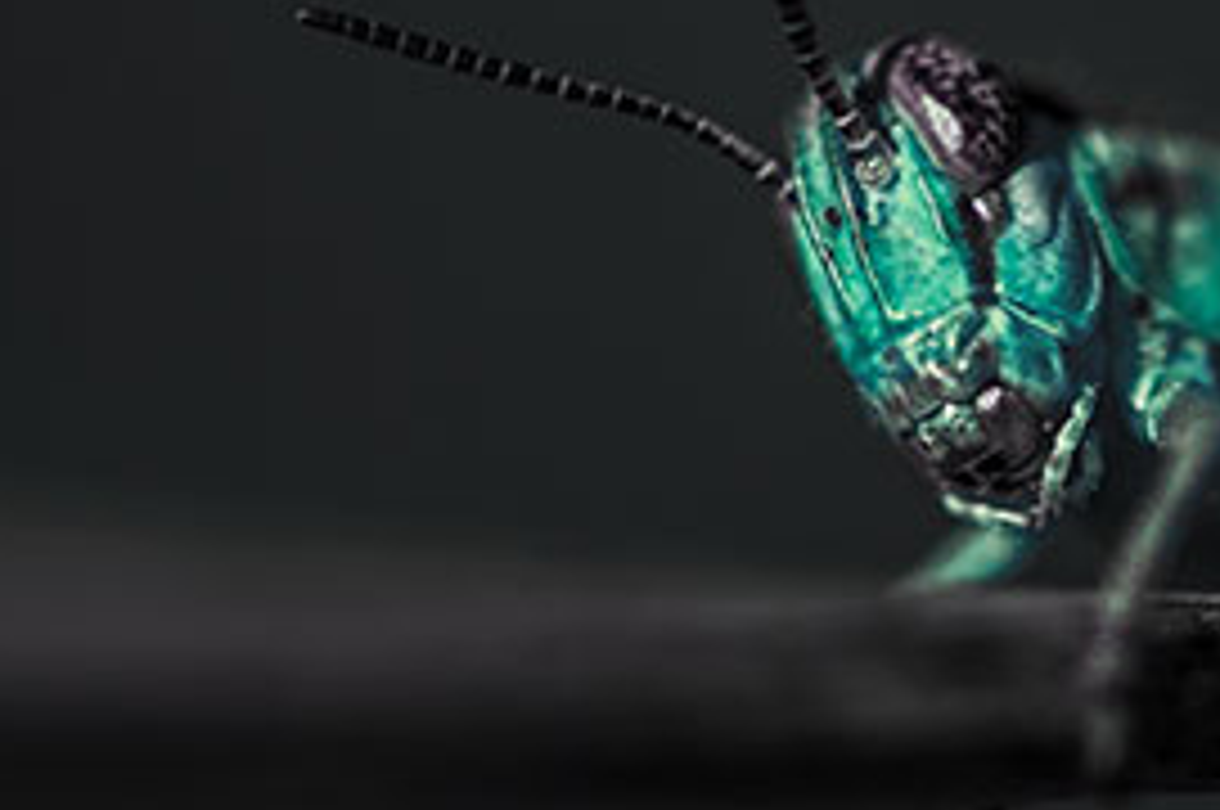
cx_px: 1067
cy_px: 268
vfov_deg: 3.5
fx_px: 13133
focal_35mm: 388
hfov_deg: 5.3
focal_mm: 210
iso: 500
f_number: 11
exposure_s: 1/800
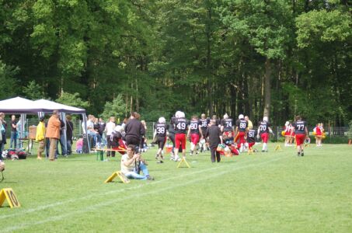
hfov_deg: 19.5
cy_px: 116
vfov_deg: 13.0
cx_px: 176
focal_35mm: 105
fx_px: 1024
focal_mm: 70
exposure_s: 1/1000
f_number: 4
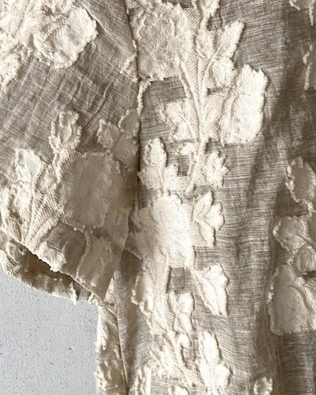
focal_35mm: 54
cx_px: 198
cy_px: 12
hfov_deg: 28.0
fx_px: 631
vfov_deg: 32.3
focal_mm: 4.25
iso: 125
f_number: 1.8
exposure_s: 1/78
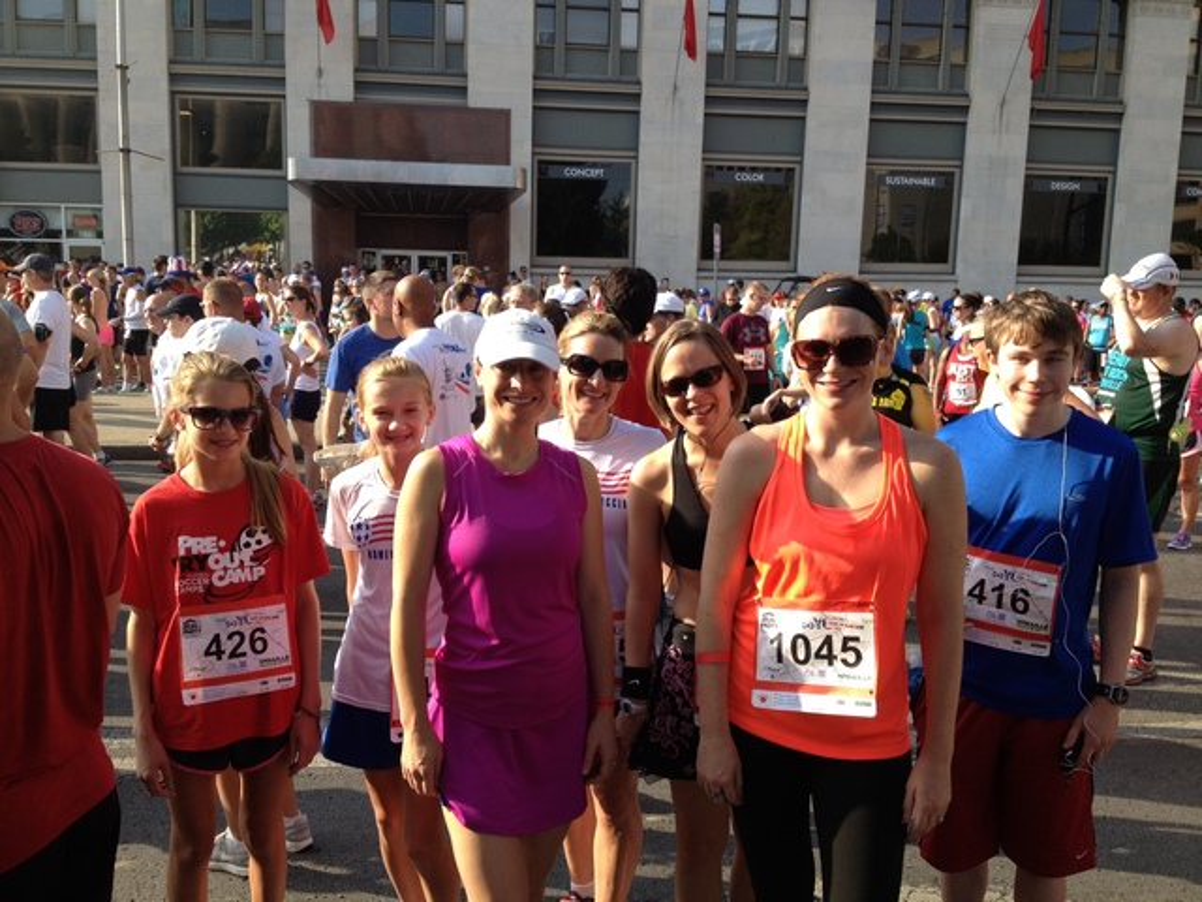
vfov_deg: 40.7
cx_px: 601
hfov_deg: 52.6
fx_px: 1215
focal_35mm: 35
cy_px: 451
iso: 64
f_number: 2.4
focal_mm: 4.28
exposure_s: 1/541
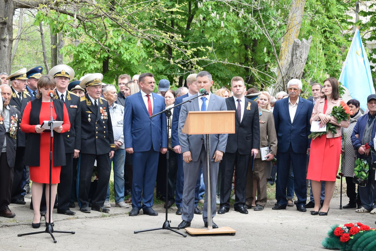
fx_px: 861
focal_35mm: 82
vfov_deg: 16.5
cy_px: 126
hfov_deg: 24.6
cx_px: 188
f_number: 7.1
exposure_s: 1/200
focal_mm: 55
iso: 400
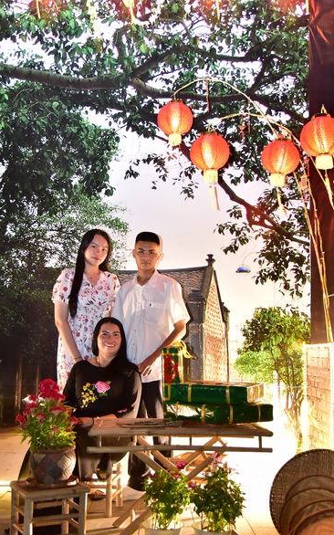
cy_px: 283
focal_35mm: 43
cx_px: 172
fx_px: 627
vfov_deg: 46.2
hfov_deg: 29.8
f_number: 4
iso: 2000
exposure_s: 1/80
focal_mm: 38
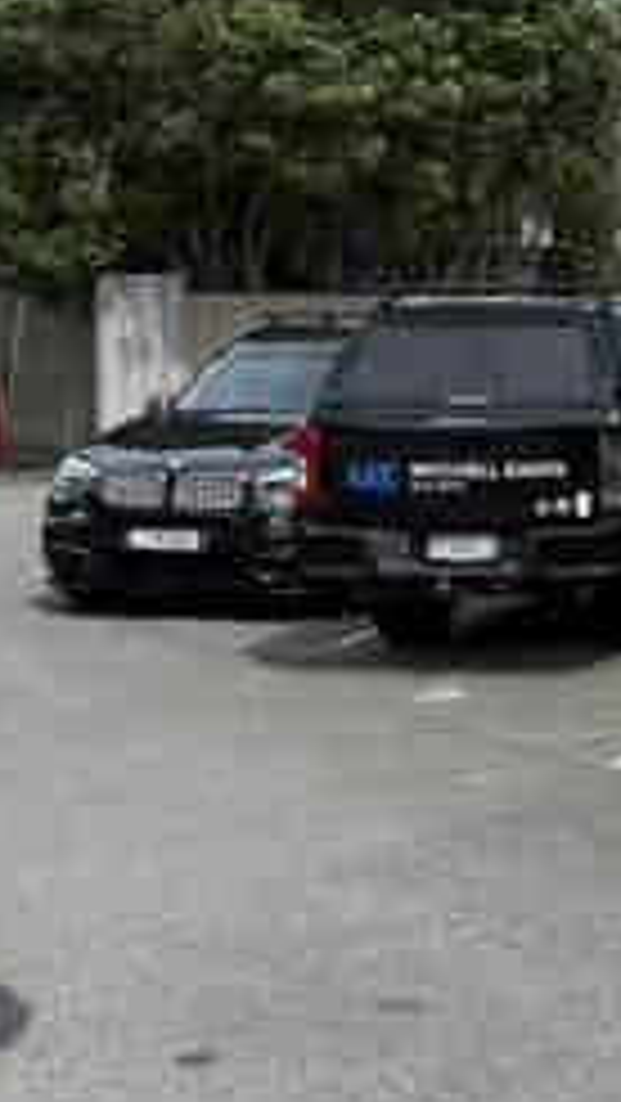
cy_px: 331
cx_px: 1066
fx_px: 2223
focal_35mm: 76
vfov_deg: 27.6
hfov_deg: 14.3
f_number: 1.6
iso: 50
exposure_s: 1/3279
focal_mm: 5.96
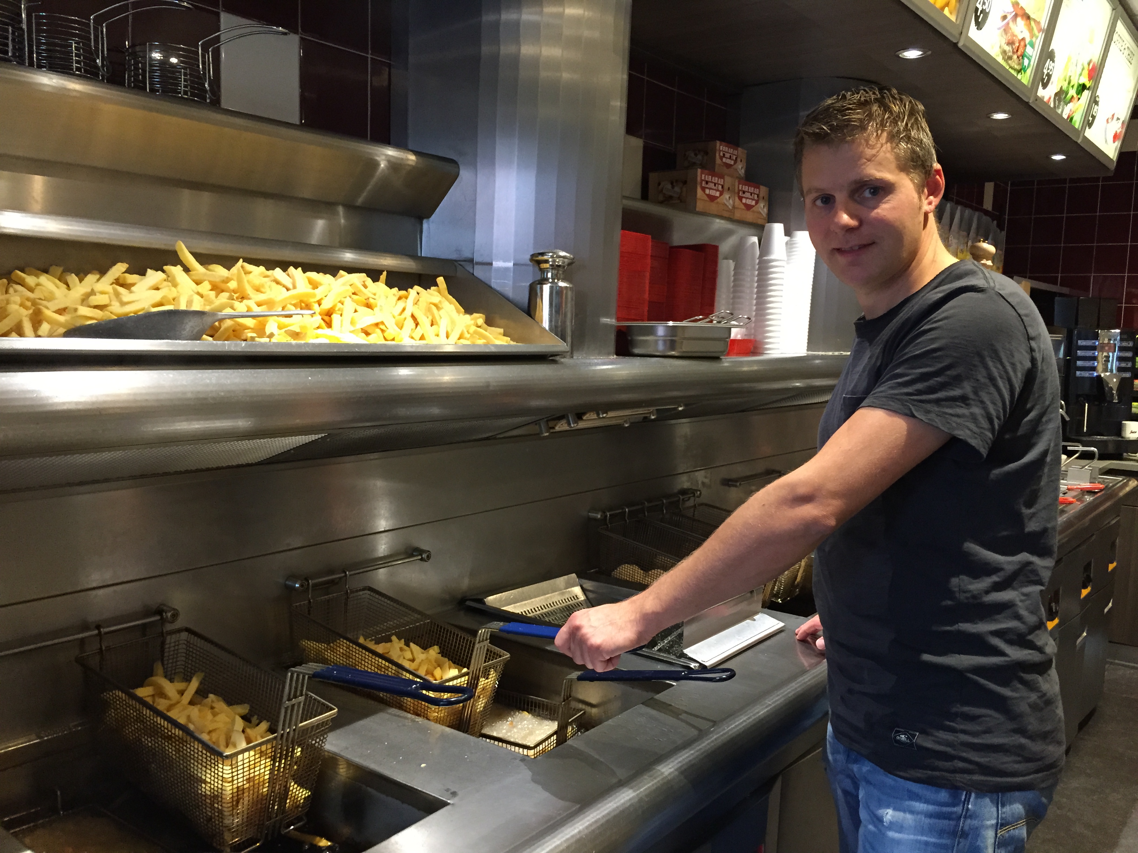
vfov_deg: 48.2
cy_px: 426
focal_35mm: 29
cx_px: 569
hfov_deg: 61.7
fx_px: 953
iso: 200
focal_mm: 4.15
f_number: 2.2
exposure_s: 1/30
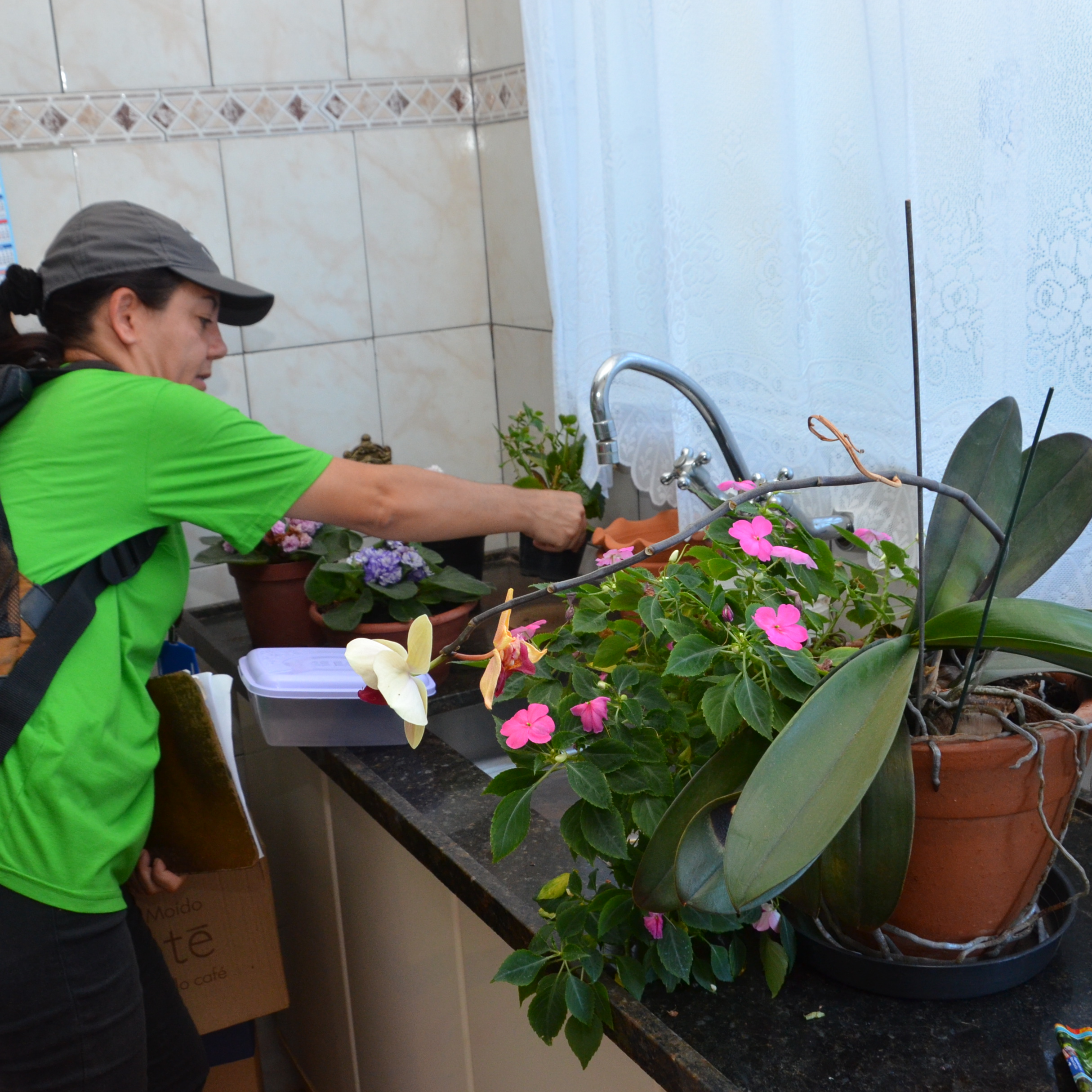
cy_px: 546
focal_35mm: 41
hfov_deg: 41.2
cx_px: 529
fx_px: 1451
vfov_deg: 41.3
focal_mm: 21
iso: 800
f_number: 7.1
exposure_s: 1/60
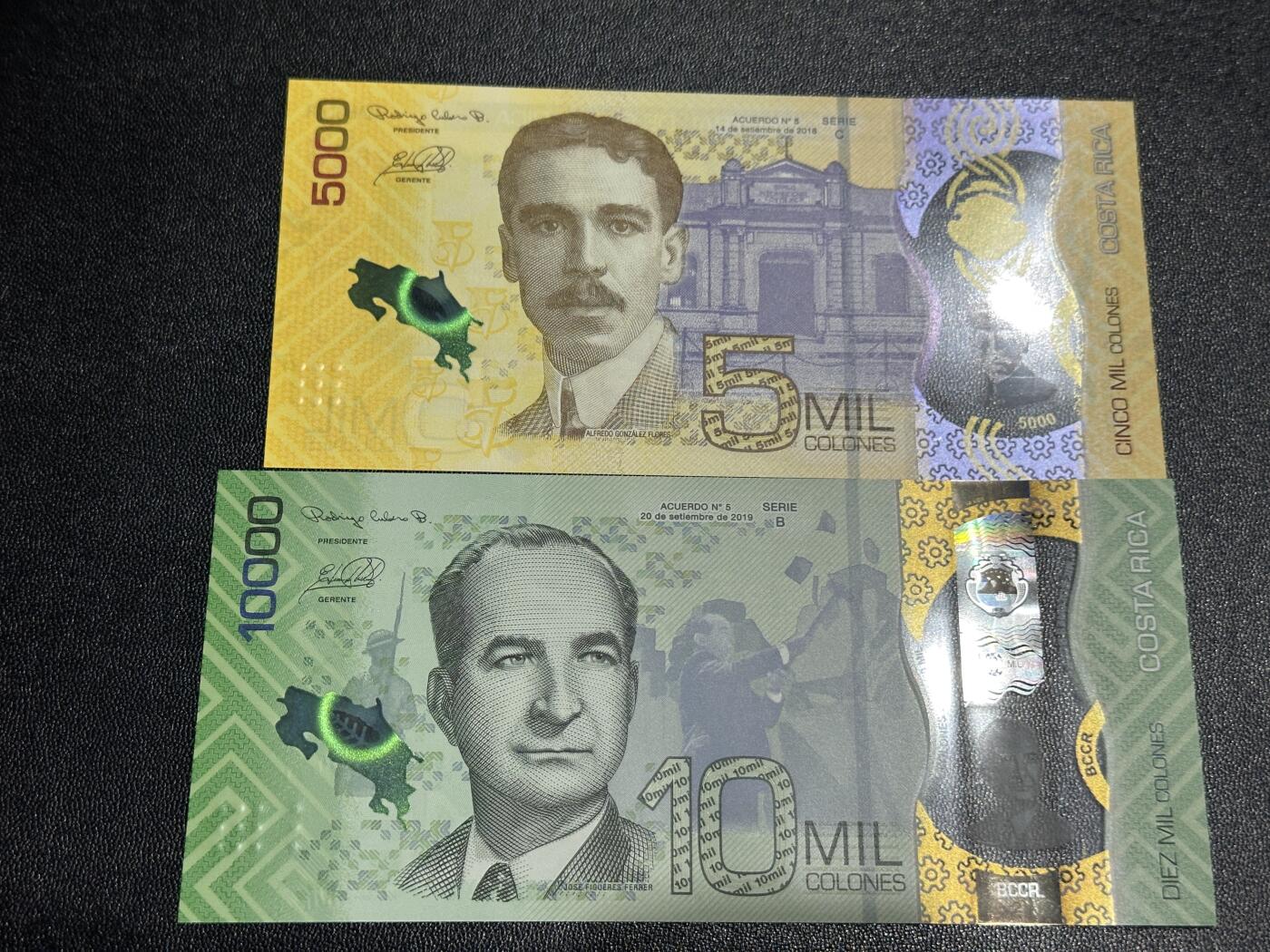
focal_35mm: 48
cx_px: 635
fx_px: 1761
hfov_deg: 39.7
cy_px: 476
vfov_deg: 30.3
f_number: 1.78
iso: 100
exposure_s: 1/50
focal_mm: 6.86
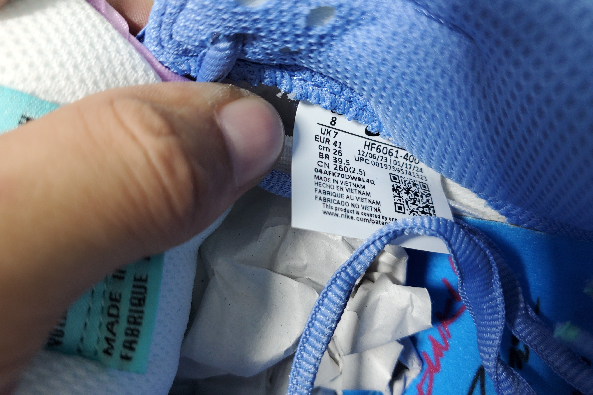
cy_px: 195
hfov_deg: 65.5
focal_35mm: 28
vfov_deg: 46.4
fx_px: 461
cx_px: 295
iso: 50
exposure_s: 1/168
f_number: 1.5
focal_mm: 4.3
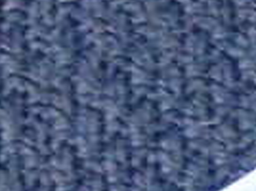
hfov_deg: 6.6
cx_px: 858
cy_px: 214
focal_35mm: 262
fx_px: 1934
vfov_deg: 5.6
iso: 400
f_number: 3.2
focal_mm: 6.3
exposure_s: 1/13
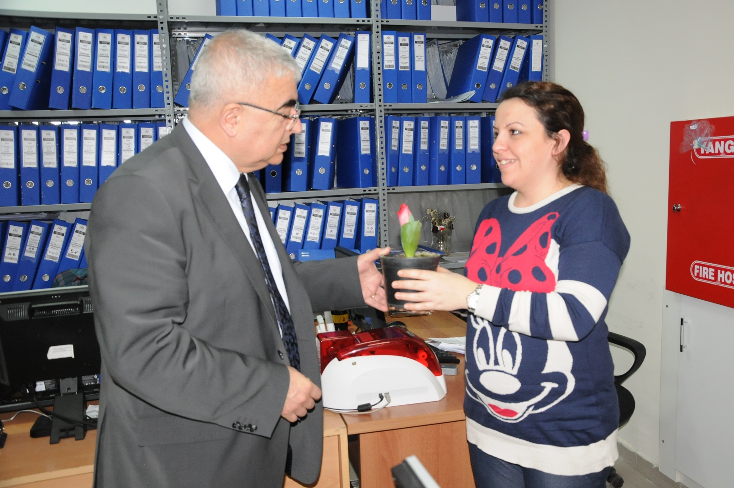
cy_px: 244
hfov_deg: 59.6
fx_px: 641
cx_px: 367
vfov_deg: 41.6
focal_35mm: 32
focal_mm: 21
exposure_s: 1/60
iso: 1000
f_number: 5
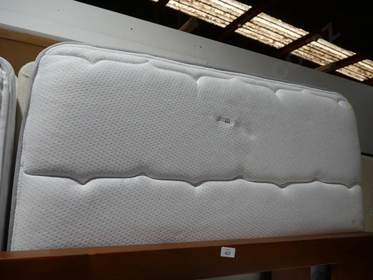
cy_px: 140
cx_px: 186
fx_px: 323
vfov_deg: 46.8
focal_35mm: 30
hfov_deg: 59.9
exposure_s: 1/125
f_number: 4
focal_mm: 15
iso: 200
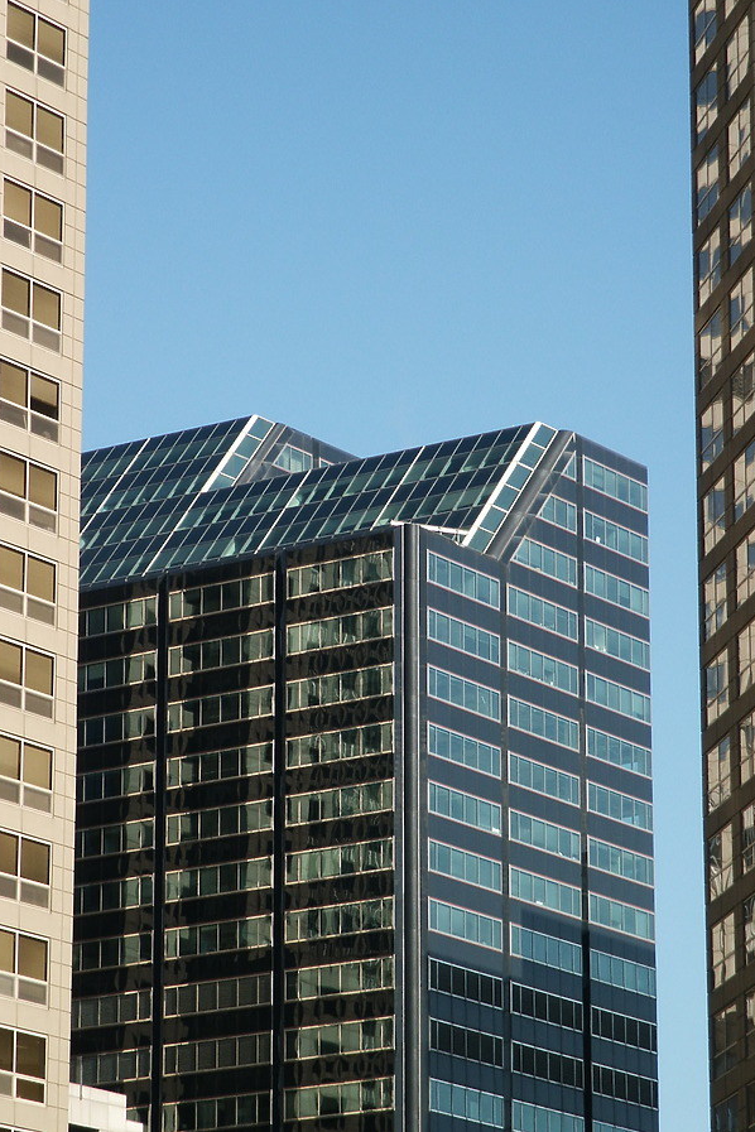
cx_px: 352
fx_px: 4561
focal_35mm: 145
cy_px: 565
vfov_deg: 14.2
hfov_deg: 9.5
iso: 64
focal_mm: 28.22
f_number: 8
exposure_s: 1/125
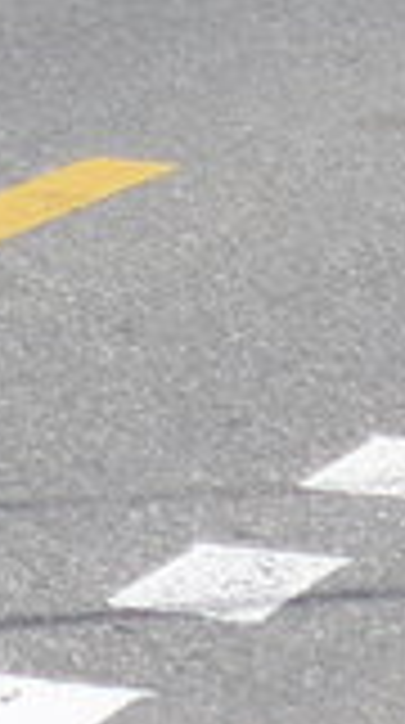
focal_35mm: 447
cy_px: -1228
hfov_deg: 2.6
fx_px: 8574
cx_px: -1548
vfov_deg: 4.7
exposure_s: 1/800
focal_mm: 11.3
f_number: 3.4
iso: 80
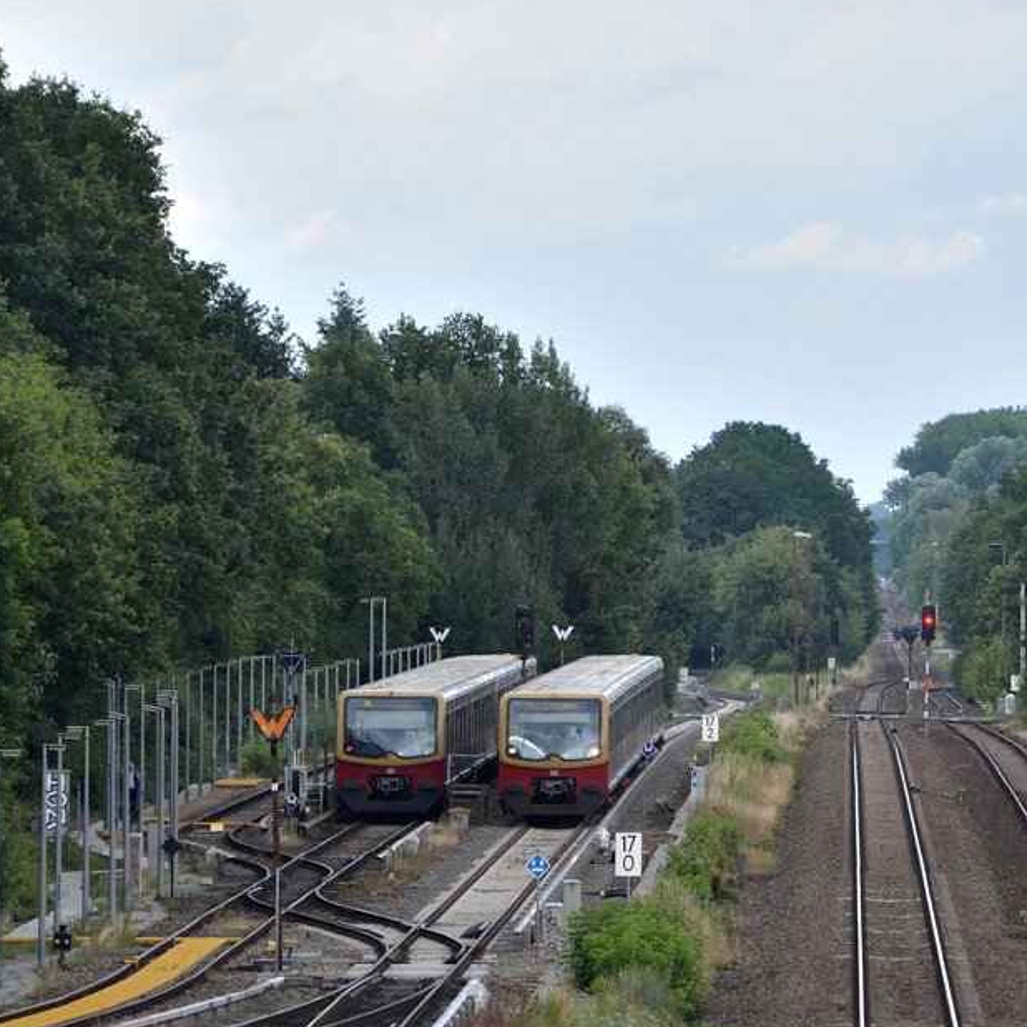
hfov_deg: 3.5
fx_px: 16615
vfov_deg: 3.5
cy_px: 565
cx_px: 590
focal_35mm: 495
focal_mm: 200
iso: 640
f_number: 7.1
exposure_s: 1/640
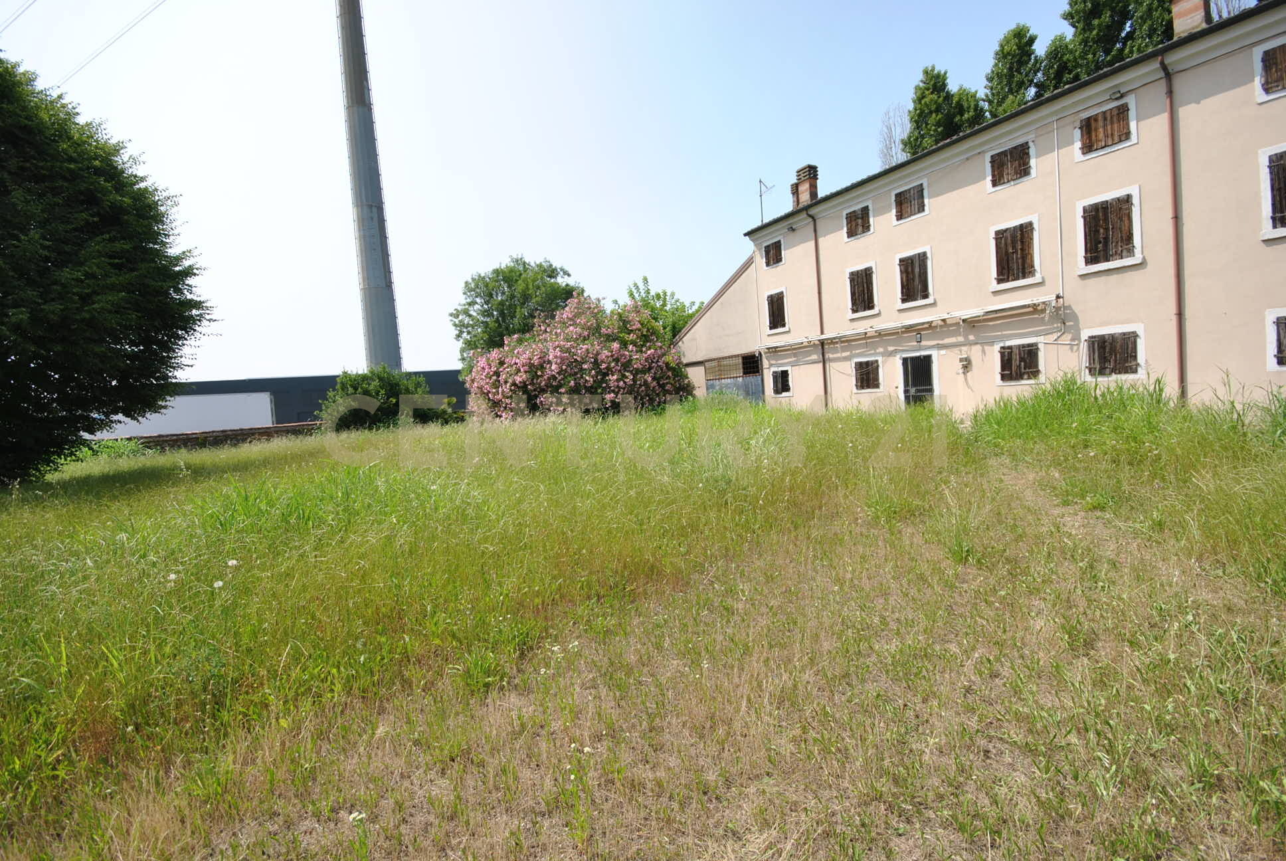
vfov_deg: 77.5
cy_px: 430
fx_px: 536
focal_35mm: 15
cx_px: 643
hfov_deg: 100.3
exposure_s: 1/200
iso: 100
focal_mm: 10
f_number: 7.1
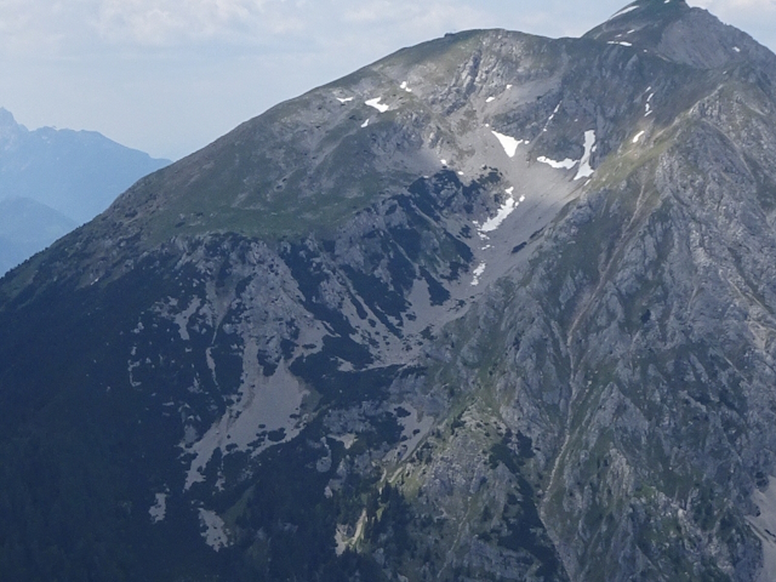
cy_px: 332
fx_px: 2892
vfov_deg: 11.5
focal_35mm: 129
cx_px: 371
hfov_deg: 15.3
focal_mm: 7.3
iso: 80
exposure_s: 1/800
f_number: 4.5
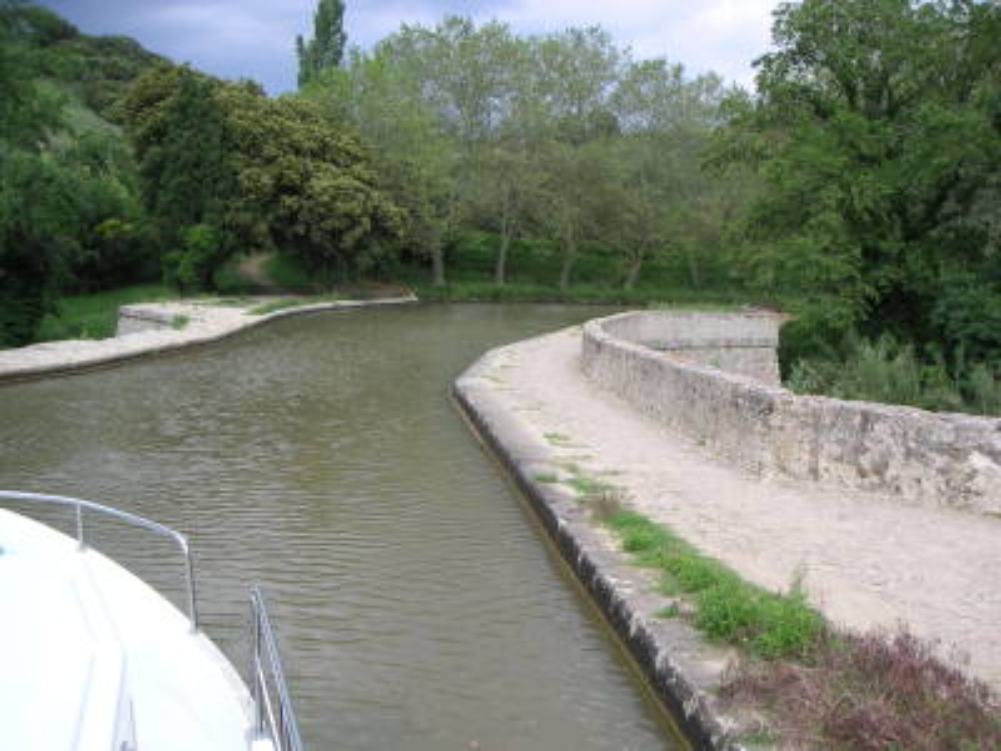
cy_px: 376
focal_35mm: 38
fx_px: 1099
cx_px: 500
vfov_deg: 37.7
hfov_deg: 49.0
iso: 50
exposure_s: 1/350
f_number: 2.8
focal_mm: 6
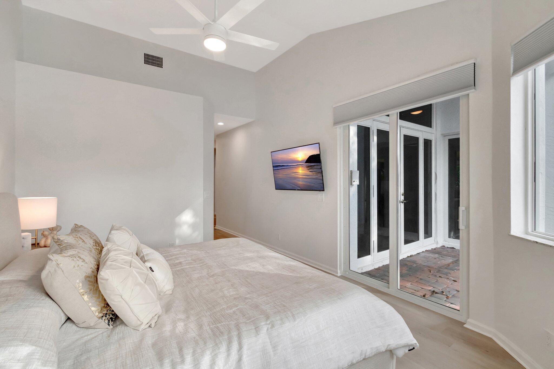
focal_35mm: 15
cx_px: 277
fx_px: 231
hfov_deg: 100.4
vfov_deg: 77.3
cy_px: 184
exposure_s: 1/40
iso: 1000
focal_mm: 10
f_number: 8
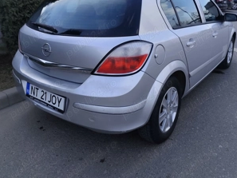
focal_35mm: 31
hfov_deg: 58.3
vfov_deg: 44.4
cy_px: 51
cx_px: 119
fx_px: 212
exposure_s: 1/1190
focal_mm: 6.14
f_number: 1.65
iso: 50
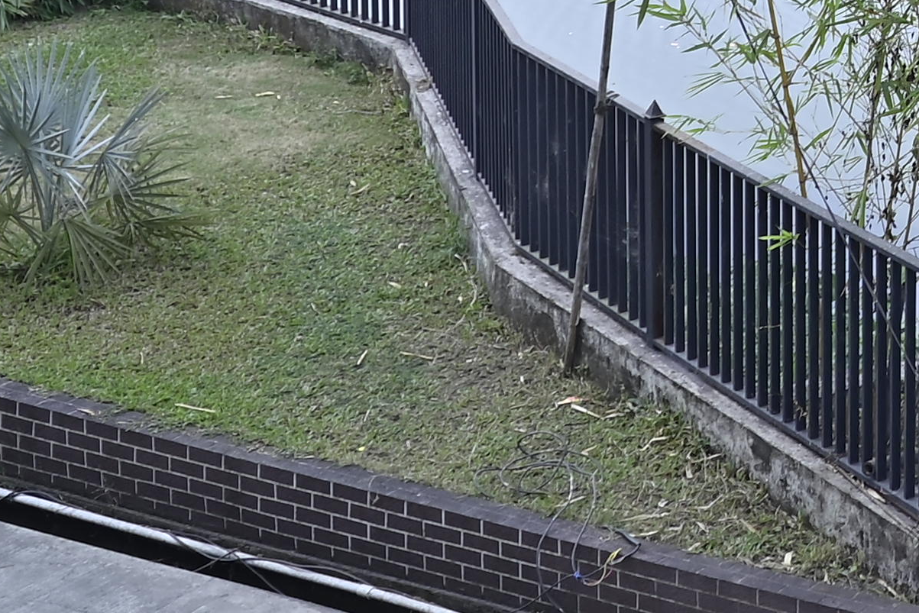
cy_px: -517
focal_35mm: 100
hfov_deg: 16.4
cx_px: 1749
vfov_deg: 12.4
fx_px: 2554
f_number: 4
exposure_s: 1/200
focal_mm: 20
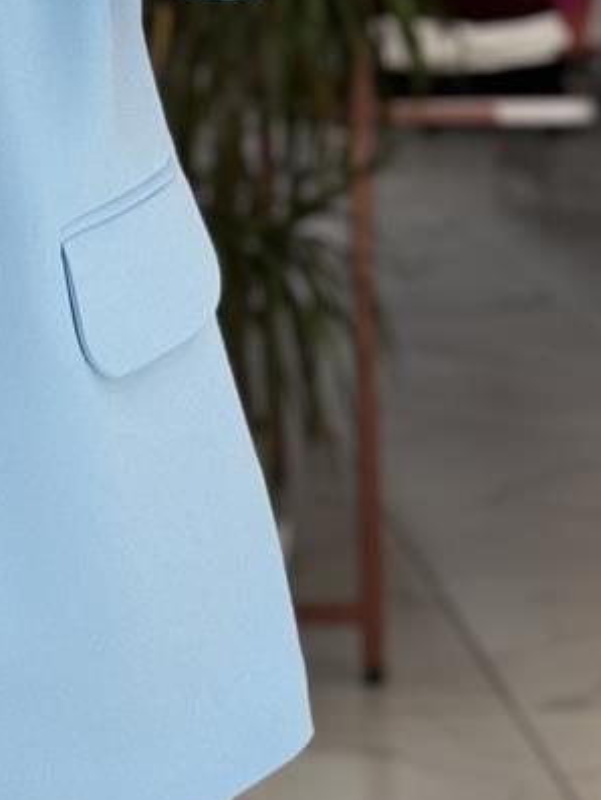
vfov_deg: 12.0
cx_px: -129
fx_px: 3725
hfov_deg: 9.1
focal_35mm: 161
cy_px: -150
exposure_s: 1/138
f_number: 1.78
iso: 64
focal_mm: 6.76
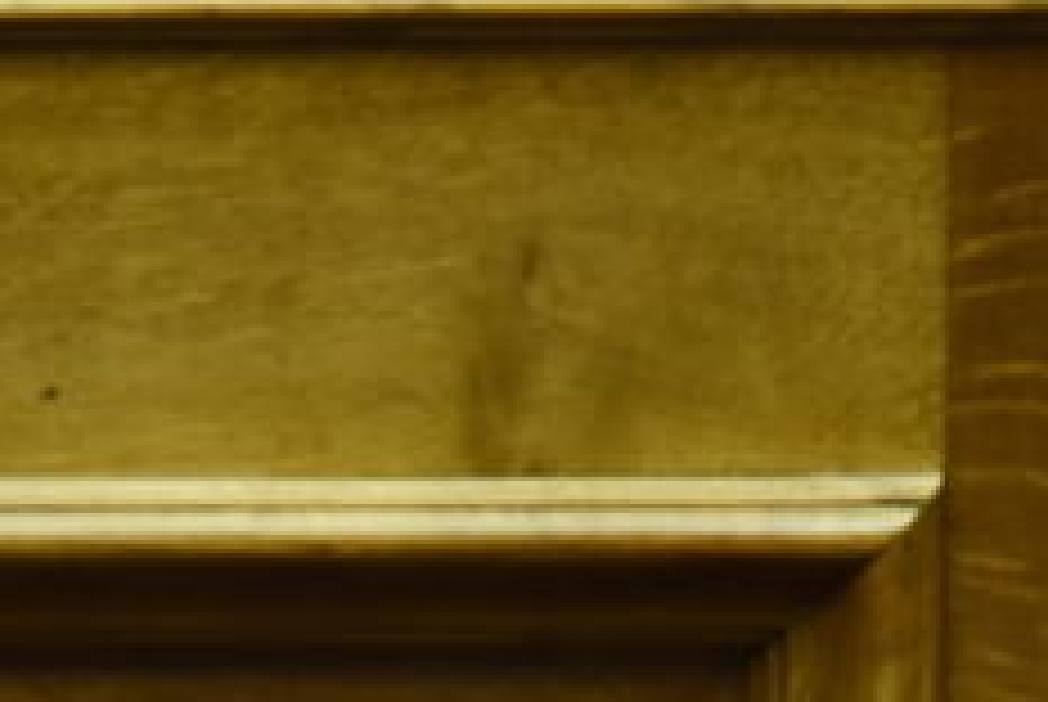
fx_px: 57595
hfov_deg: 1.0
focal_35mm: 1976
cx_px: -882
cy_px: 1161
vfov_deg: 0.7
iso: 2000
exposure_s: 1/200
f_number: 5.6
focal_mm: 450
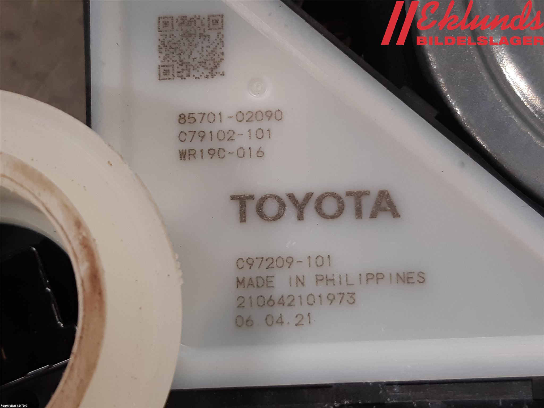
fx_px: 409
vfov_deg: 53.1
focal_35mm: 26
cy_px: 204
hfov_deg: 67.3
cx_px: 272
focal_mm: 3.93
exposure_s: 1/50
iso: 80
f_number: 1.7
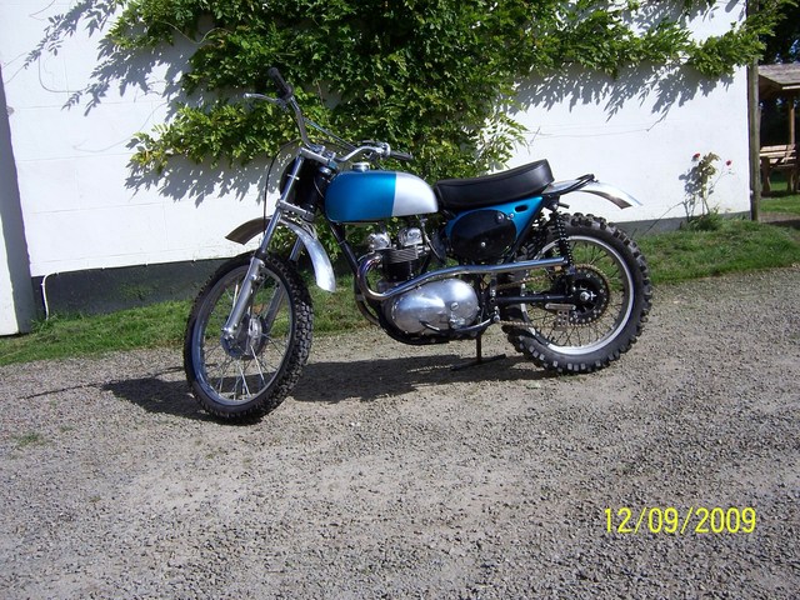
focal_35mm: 33
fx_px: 763
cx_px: 400
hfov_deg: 55.4
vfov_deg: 42.9
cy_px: 300
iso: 80
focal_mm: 5.5
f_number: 4
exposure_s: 1/750
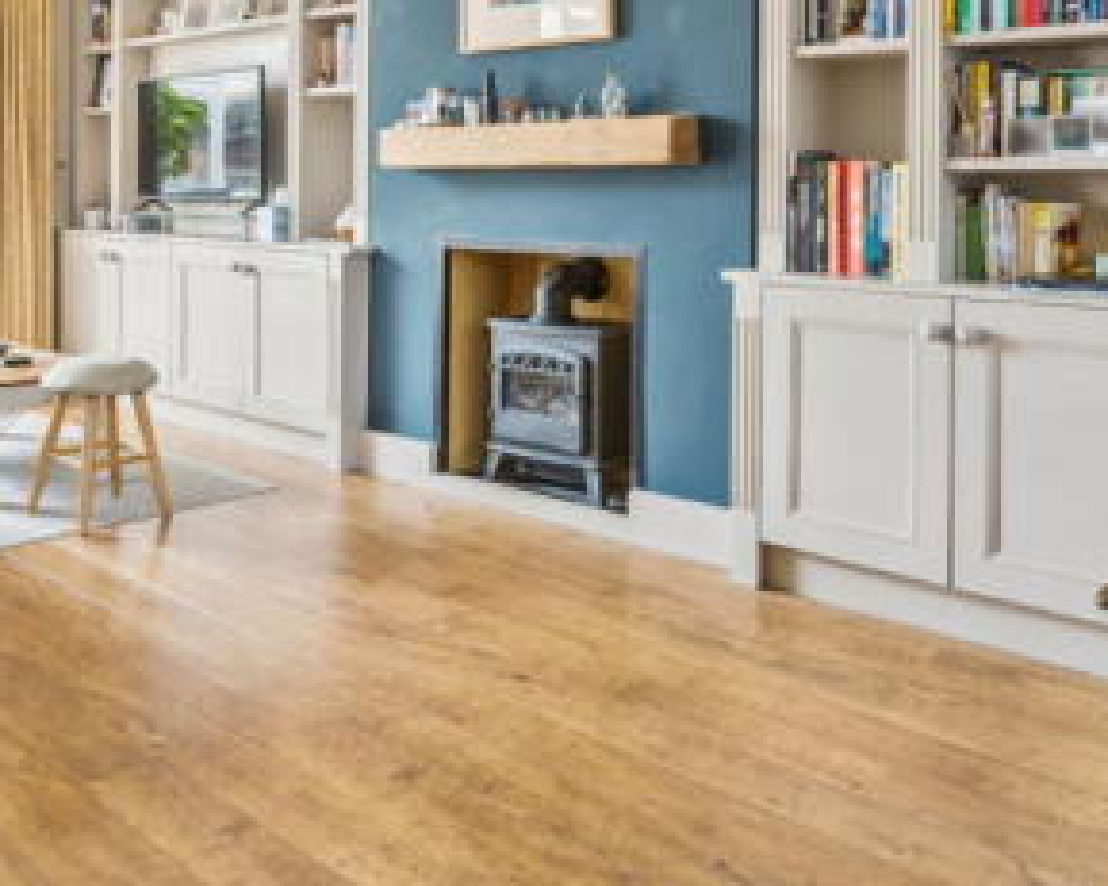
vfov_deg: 41.6
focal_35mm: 34
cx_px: 447
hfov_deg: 52.5
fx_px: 1115
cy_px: 190
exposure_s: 1/2.5
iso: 320
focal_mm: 16
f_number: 8
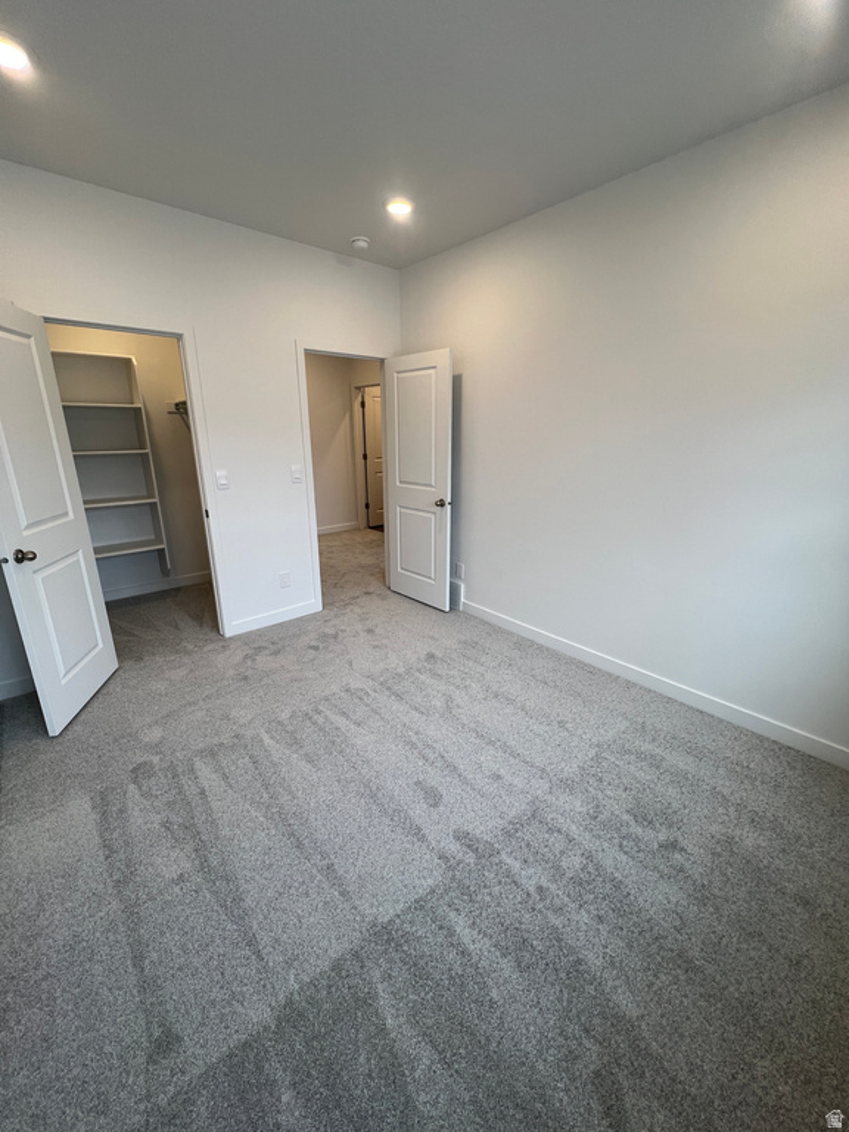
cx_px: 424
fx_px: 425
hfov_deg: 89.9
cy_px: 566
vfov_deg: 106.2
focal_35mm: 13
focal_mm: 1.57
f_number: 1.8
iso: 64
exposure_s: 1/120
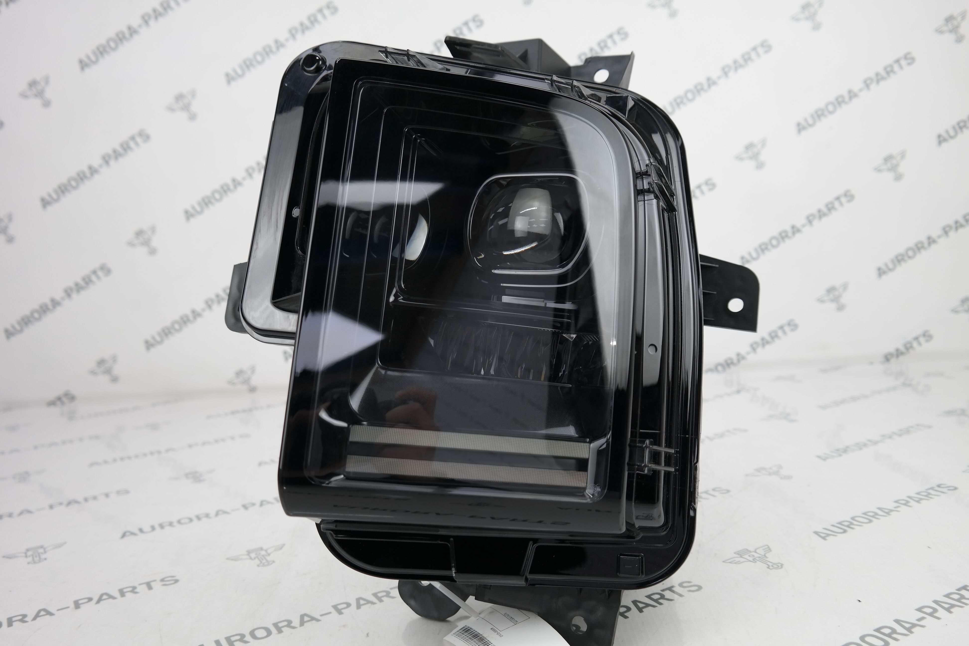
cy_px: 323
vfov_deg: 43.6
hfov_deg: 61.9
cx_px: 484
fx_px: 807
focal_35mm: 30
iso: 200
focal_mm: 20
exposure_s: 1/80
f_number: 3.5
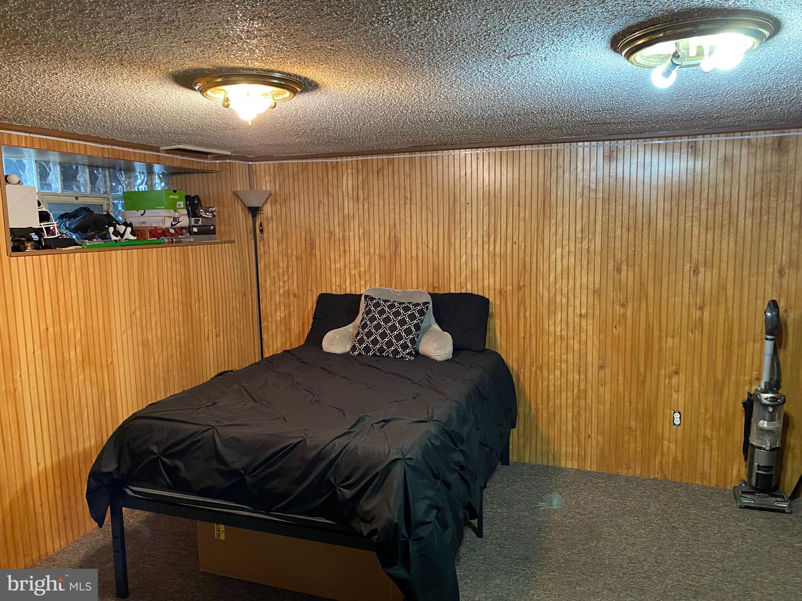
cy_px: 300
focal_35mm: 26
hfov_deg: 67.3
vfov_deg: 53.1
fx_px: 602
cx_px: 401
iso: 500
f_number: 1.8
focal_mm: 4.25
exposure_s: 1/40
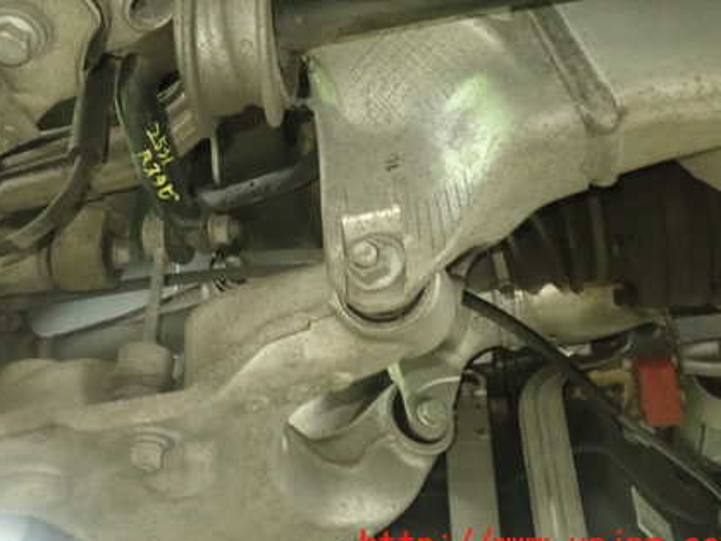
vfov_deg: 33.3
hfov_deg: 43.2
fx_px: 895
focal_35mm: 43
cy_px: 181
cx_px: 232
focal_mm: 5.5
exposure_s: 1/30
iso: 1250
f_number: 2.3
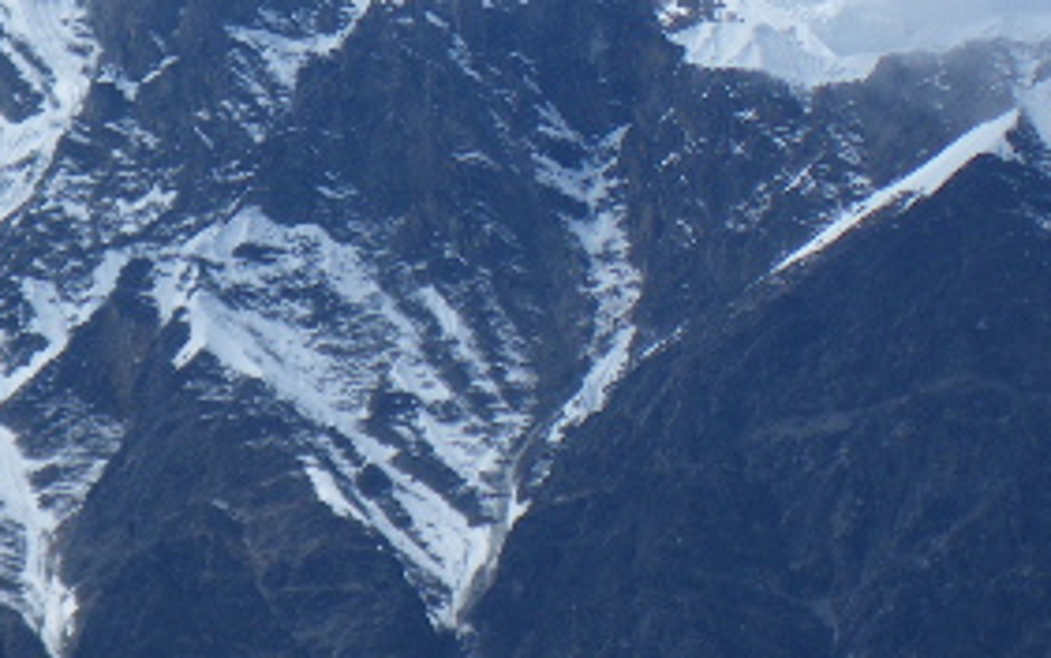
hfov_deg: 5.0
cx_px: 325
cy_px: 41
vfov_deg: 3.1
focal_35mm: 422
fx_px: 12095
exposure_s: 1/320
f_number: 5.5
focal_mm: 25
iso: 50
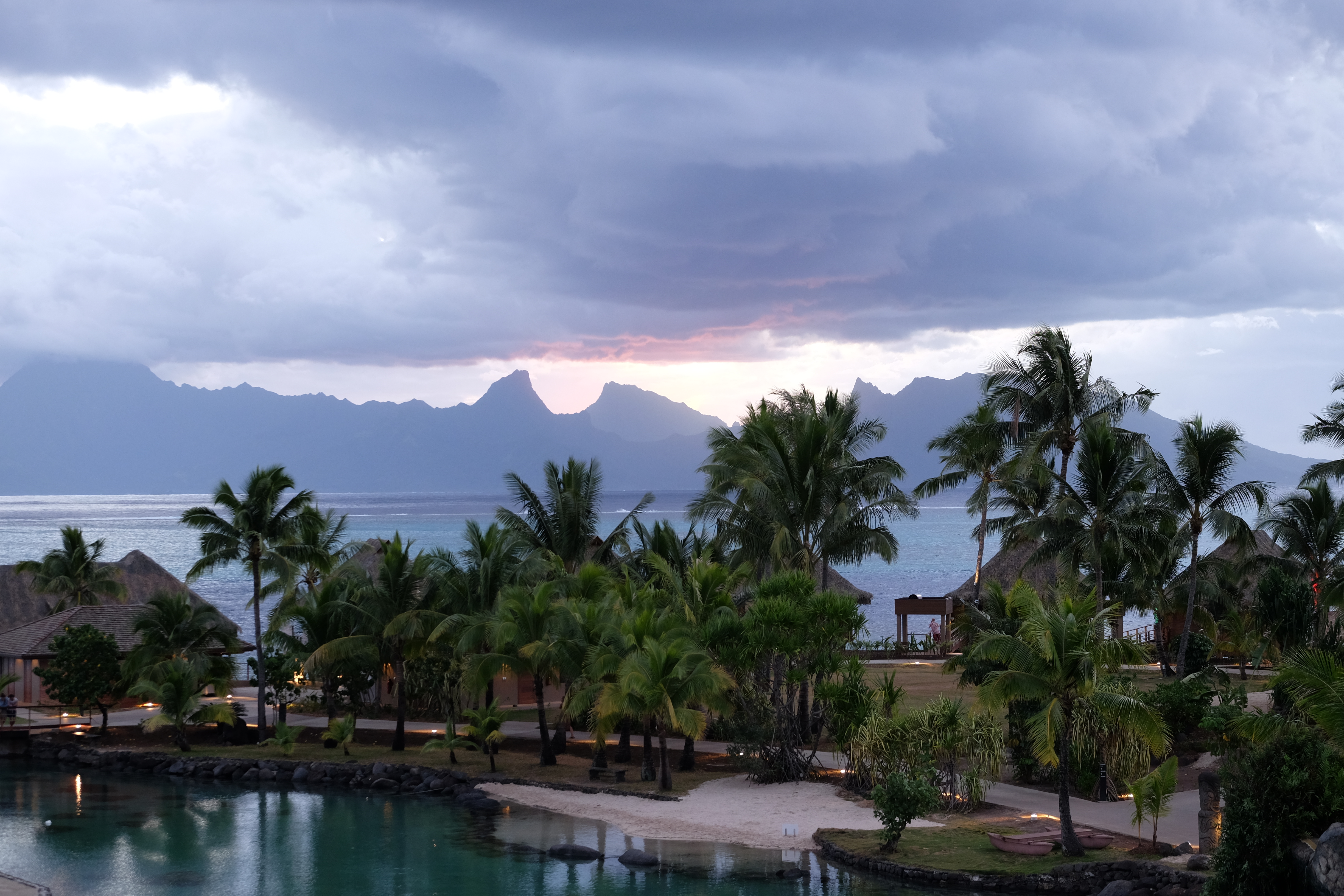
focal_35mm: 75
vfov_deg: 18.2
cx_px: 672
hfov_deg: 27.0
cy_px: 448
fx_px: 2800
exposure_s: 1/56
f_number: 4.5
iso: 800
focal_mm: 50
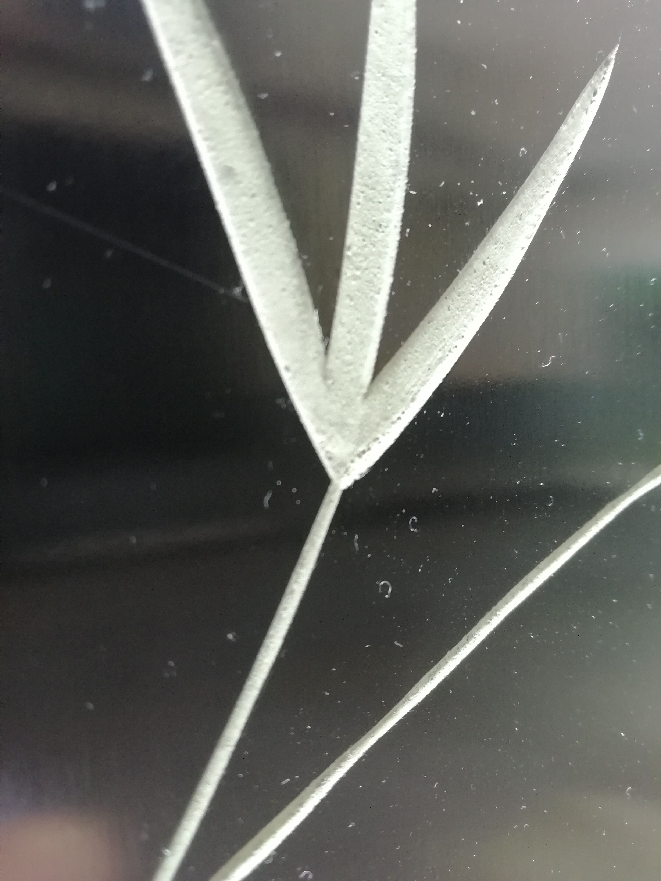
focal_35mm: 26
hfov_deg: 53.1
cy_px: 440
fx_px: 662
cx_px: 330
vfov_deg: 67.3
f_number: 2.2
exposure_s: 1/33.3
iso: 200
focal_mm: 3.46
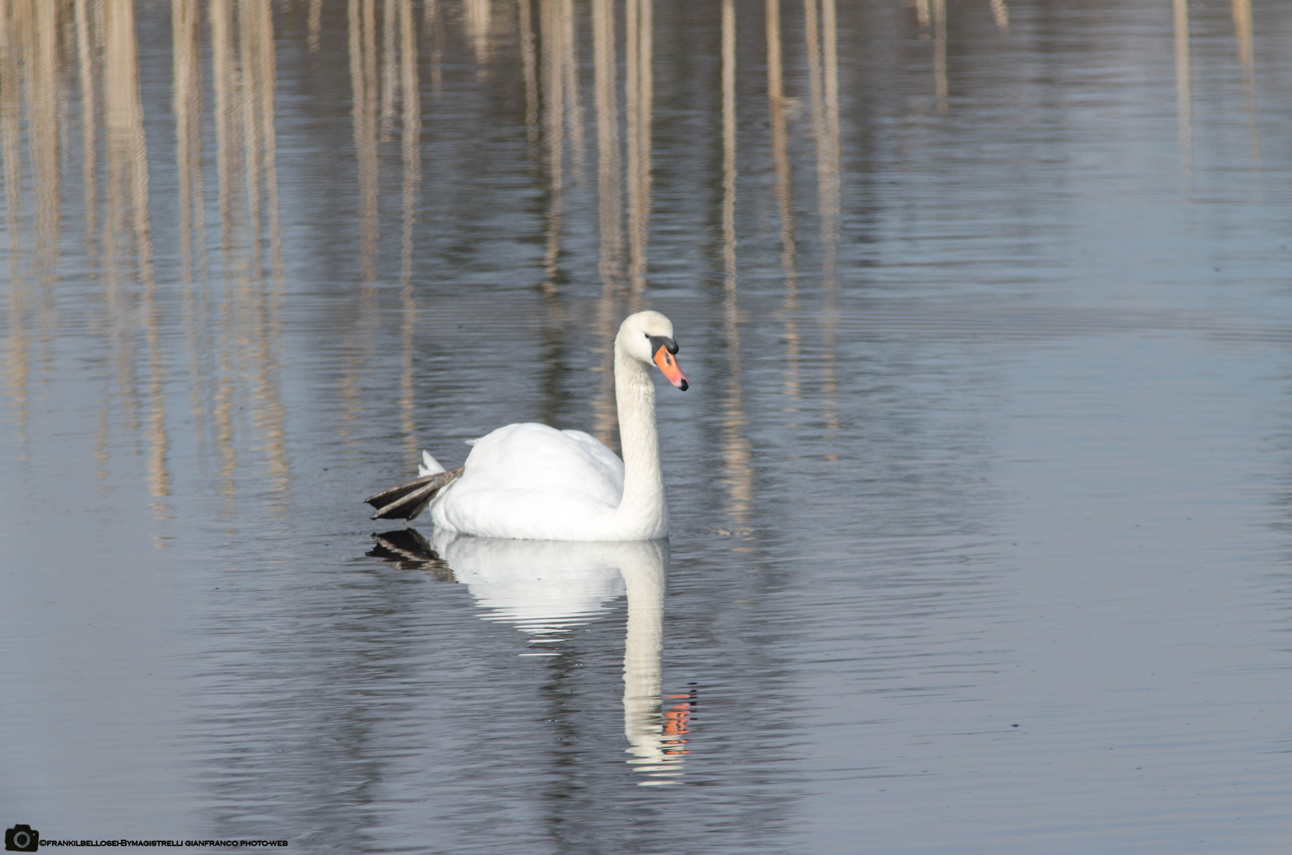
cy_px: 428
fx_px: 19338
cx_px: 646
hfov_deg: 3.8
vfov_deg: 2.5
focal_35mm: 540
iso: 200
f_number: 6.7
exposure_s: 1/500
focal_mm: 360
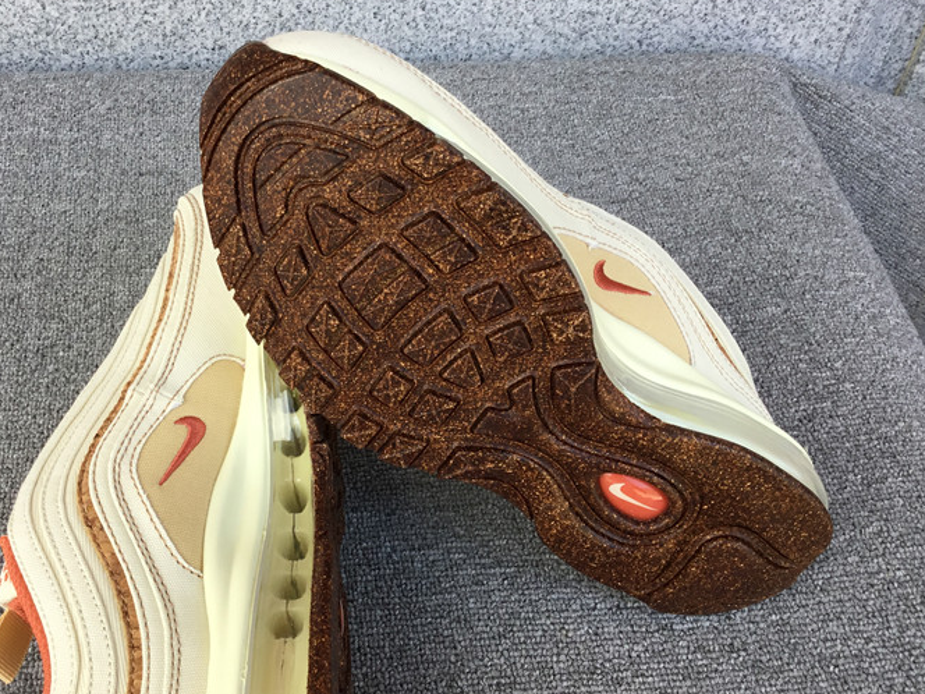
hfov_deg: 44.5
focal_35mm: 42
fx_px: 1122
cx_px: 354
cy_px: 360
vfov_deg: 34.3
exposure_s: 1/160
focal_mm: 3.3
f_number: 2.4
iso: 25
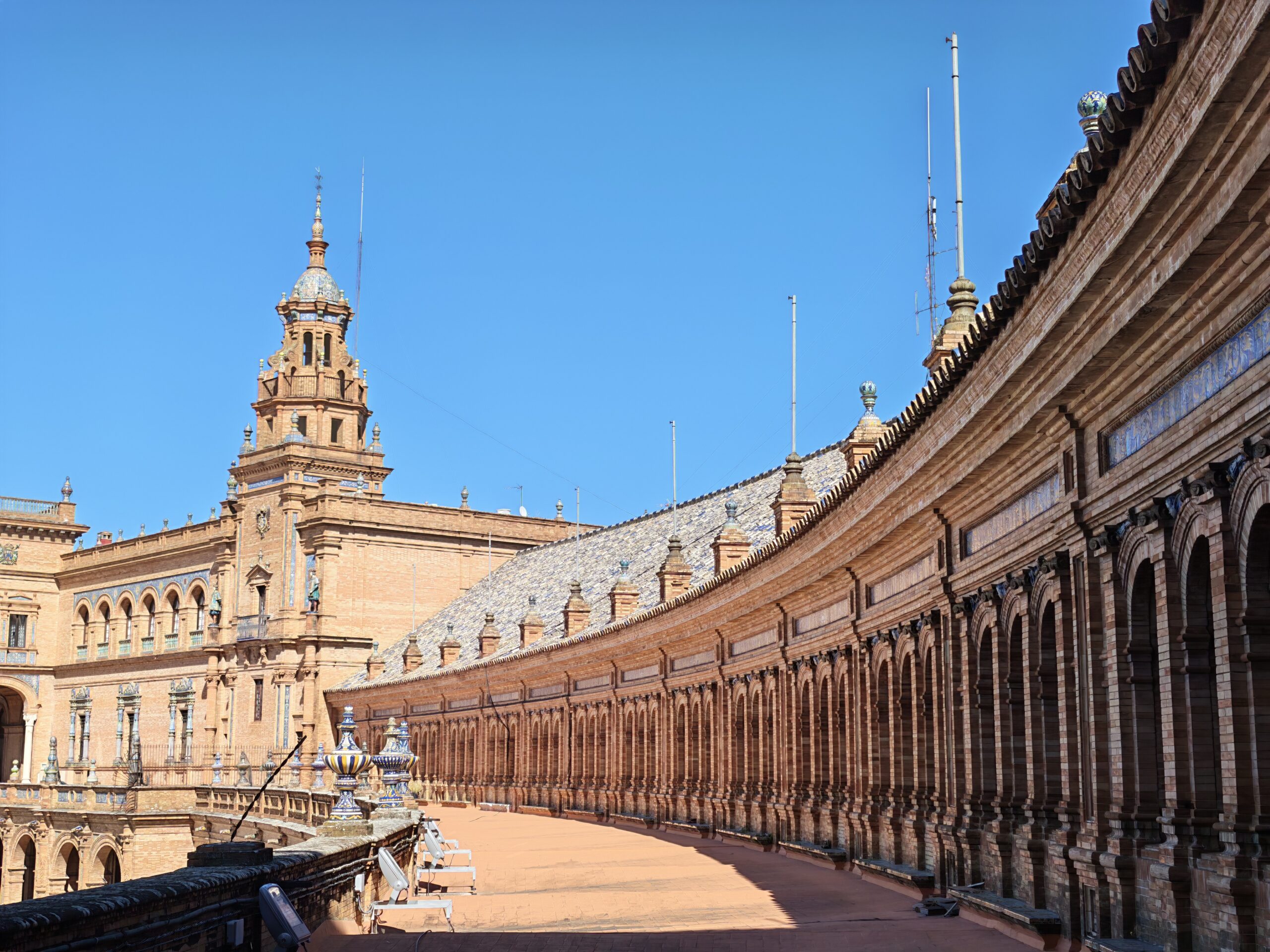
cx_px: 635
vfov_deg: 31.5
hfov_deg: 41.2
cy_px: 476
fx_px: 1688
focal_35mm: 46
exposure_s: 1/1800
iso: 50
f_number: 1.6
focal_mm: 6.55
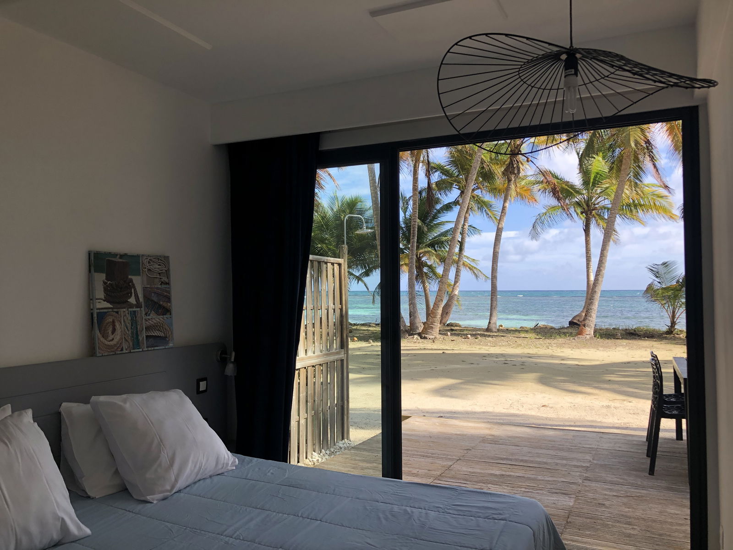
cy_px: 275
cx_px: 366
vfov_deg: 49.7
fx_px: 593
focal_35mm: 28
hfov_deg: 63.4
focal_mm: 4
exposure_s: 1/685
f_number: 1.8
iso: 20
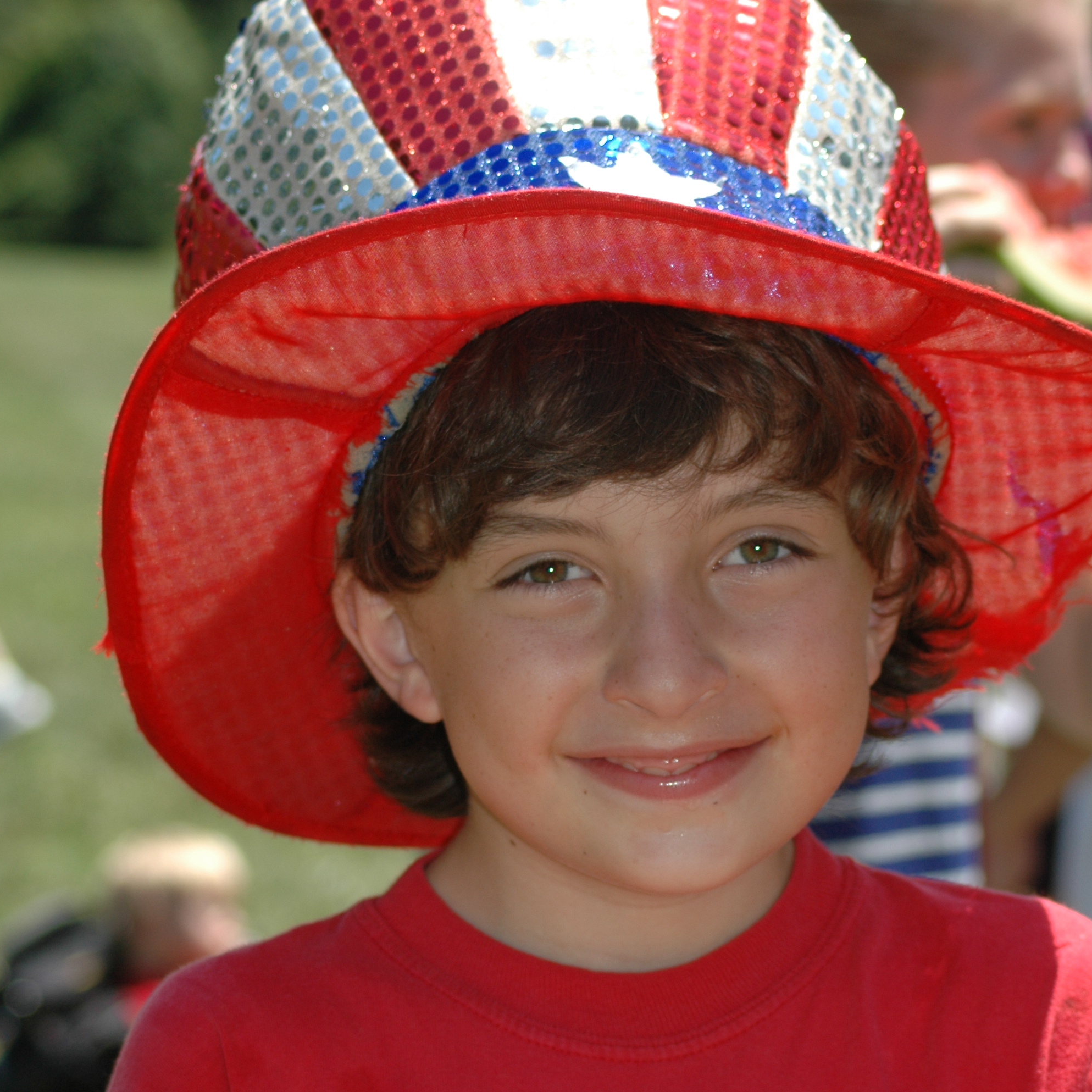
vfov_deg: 12.9
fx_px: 4818
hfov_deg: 12.9
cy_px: 756
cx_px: 545
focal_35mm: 135
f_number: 5.6
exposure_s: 1/500
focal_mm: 70
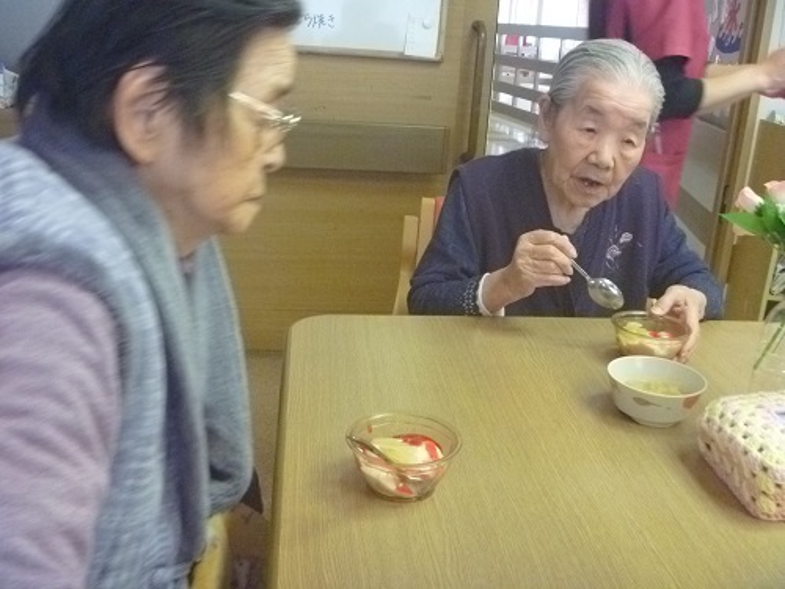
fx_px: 794
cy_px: 294
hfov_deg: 52.6
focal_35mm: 35
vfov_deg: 40.7
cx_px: 392
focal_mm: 6.3
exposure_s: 1/60
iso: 800
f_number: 3.5
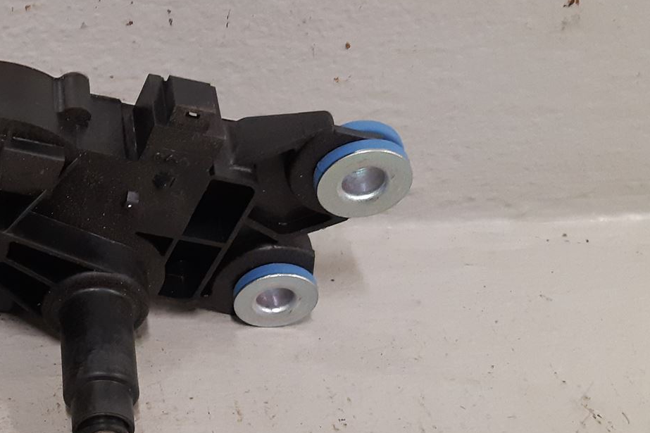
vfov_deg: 22.6
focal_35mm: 60
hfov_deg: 30.8
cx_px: -14
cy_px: 273
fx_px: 1083
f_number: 1.7
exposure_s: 1/50
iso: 250
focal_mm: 3.93
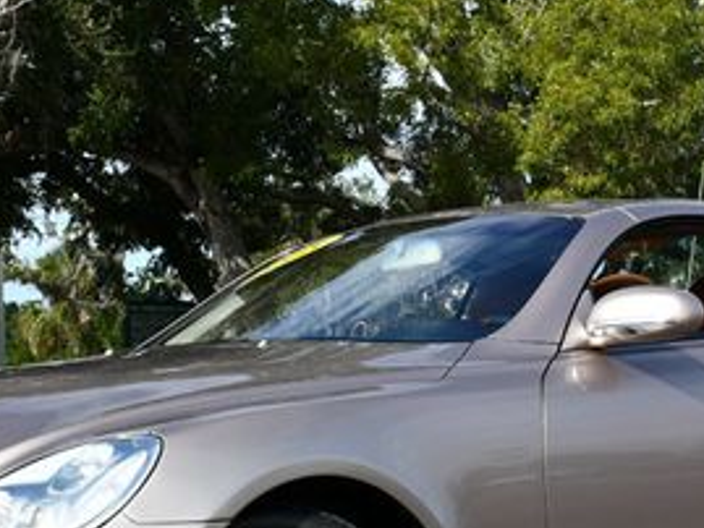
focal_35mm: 110
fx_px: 2238
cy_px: 355
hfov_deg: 17.9
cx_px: 398
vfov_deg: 13.4
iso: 100
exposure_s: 1/320
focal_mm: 24
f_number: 9
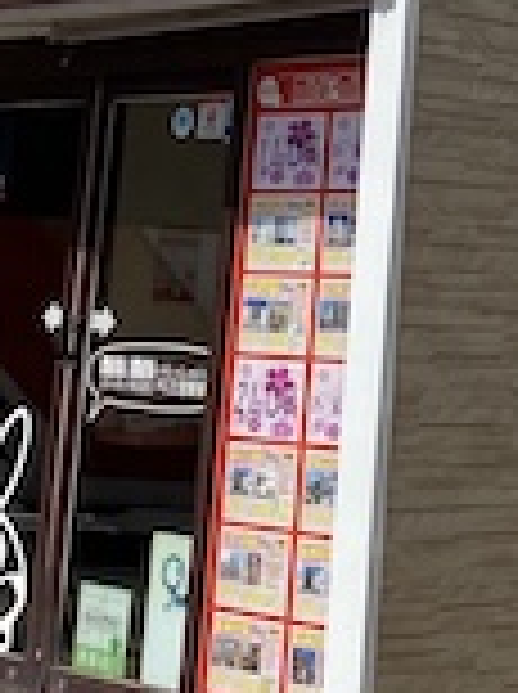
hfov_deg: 13.1
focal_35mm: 110
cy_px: -135
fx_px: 2201
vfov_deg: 17.1
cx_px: 626
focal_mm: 4.25
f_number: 1.8
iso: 32
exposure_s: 1/3984
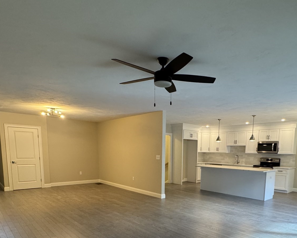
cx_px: 177
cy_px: 181
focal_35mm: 25
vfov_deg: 54.0
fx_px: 220
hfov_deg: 67.5
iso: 320
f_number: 2.2
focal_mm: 2.22
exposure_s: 1/120
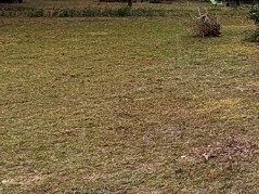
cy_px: -15
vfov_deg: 23.1
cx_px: 469
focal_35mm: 60
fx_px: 449
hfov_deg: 21.2
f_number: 2.2
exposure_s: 1/246
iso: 64
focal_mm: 2.22
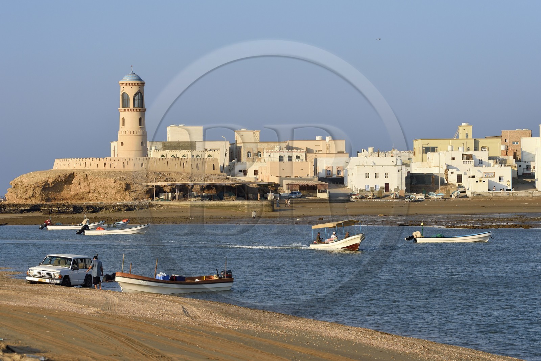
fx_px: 1879
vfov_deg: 11.0
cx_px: 270
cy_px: 180
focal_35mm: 125
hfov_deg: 16.4
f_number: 10
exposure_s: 1/320
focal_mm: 125
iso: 200
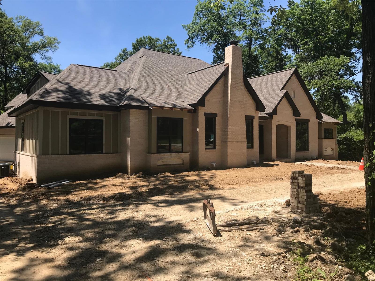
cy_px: 140
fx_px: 303
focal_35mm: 28
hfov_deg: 63.4
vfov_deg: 49.7
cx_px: 188
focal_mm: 3.99
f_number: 1.8
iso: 20
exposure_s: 1/1597
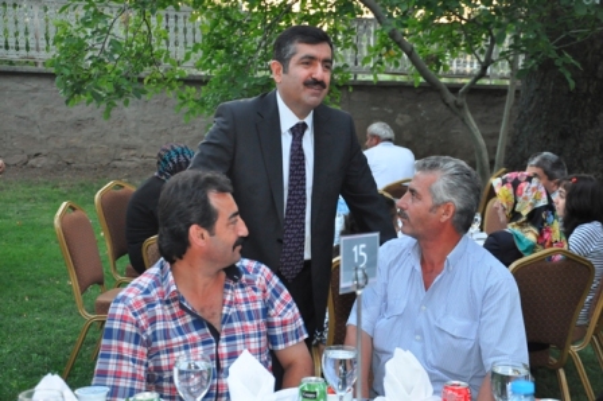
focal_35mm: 60
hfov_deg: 33.4
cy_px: 200
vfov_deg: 22.6
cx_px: 302
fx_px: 1004
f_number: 4.8
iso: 1600
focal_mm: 40
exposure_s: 1/60
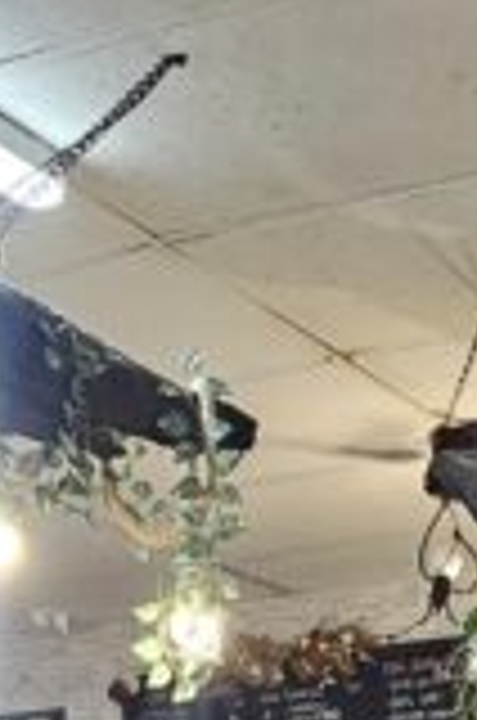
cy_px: 1379
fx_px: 1756
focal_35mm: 88
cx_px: 585
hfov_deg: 14.9
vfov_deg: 17.6
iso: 200
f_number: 2.2
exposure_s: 1/50
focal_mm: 2.2
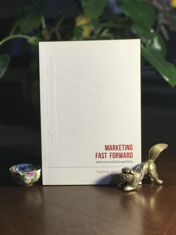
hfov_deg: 25.7
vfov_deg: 33.8
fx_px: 386
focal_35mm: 57
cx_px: 88
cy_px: 118
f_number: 2.8
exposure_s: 1/50
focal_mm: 6.6
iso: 80
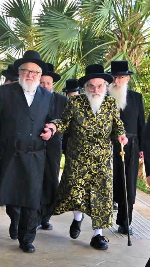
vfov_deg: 51.6
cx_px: 107
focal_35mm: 38
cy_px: 85
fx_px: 269
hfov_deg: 30.8
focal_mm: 24
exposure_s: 1/1600
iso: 500
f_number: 4
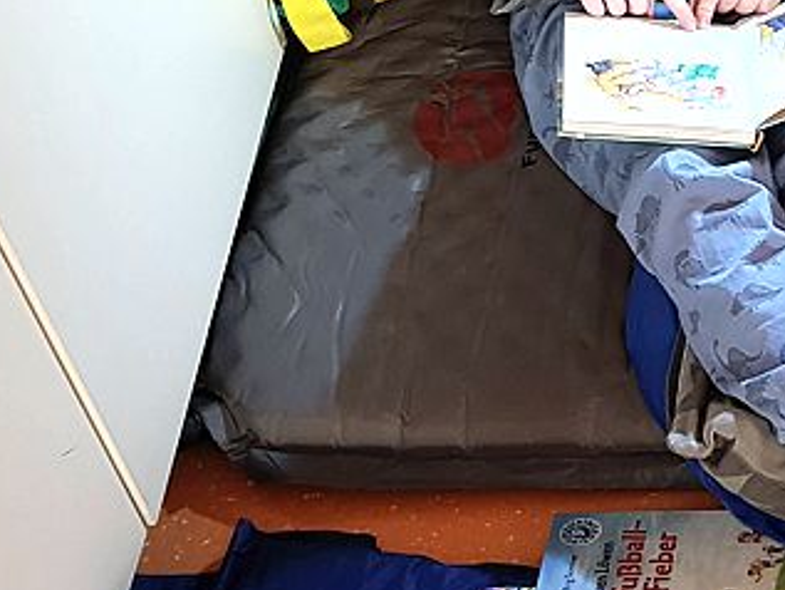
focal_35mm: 84
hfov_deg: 21.0
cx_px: 1040
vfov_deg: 17.4
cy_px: 112
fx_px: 1906
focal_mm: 4.2
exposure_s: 1/10
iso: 250
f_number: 1.7
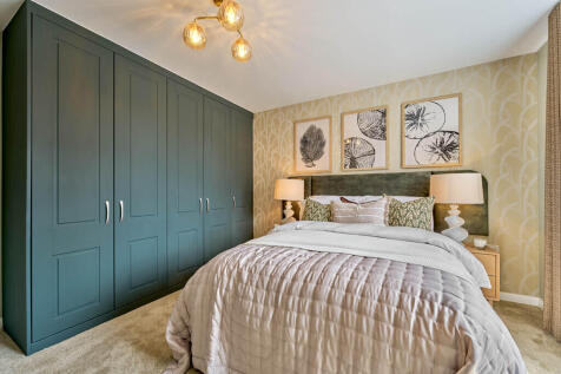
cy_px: 187
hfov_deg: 104.3
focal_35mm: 14
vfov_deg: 81.2
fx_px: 218
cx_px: 280
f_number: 10
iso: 100
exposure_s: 1/10
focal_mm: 14
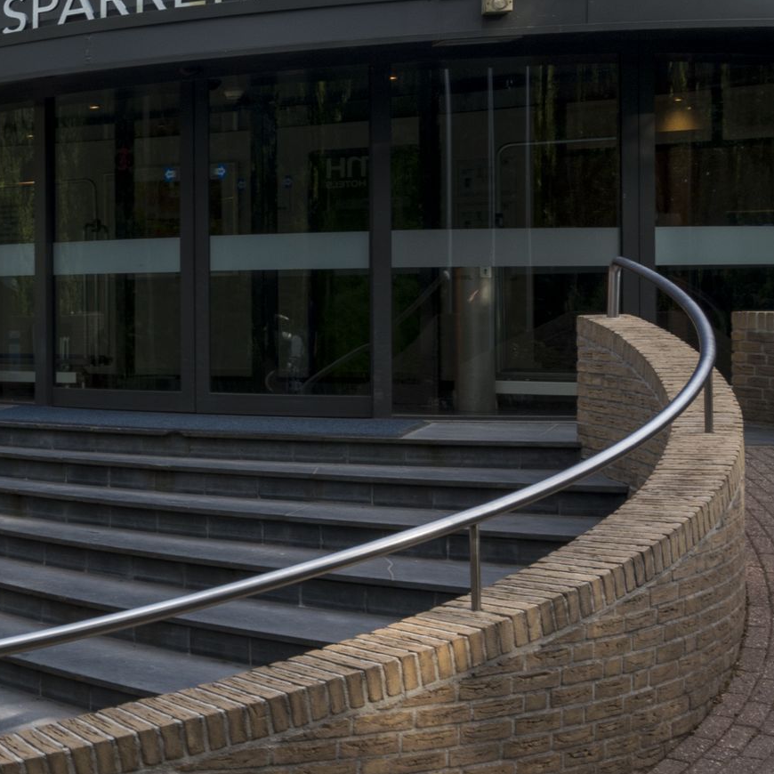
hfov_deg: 21.5
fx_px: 1518
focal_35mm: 60
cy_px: 326
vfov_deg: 28.6
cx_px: -522
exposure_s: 1/200
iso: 100
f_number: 11
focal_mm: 16
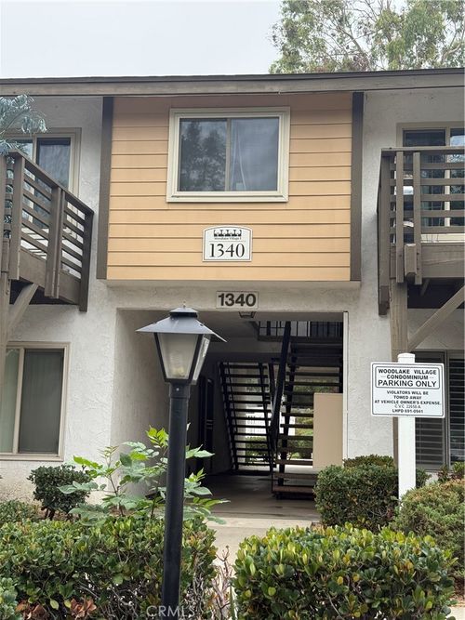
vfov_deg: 39.7
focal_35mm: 48
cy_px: 310
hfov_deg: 30.3
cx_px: 232
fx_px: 860
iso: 64
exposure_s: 1/786
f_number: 1.78
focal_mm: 6.76
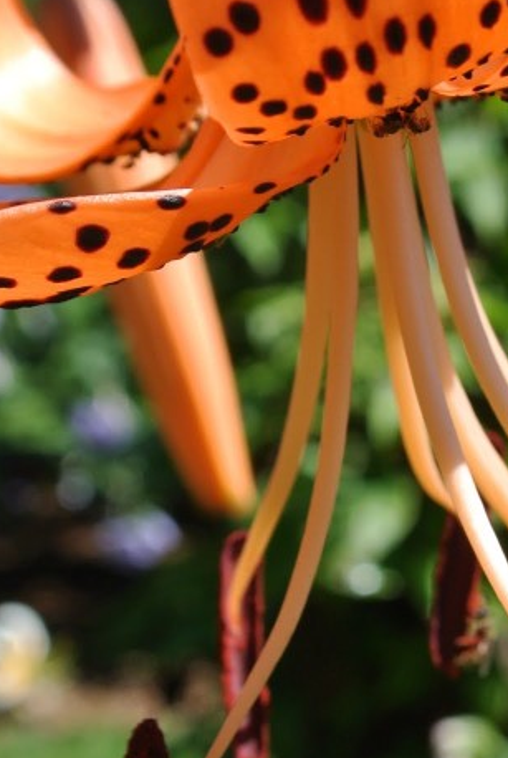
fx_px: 1982
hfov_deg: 14.3
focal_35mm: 94
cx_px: 533
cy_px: 564
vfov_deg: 21.5
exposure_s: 1/320
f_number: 5.6
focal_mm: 15.7
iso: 100
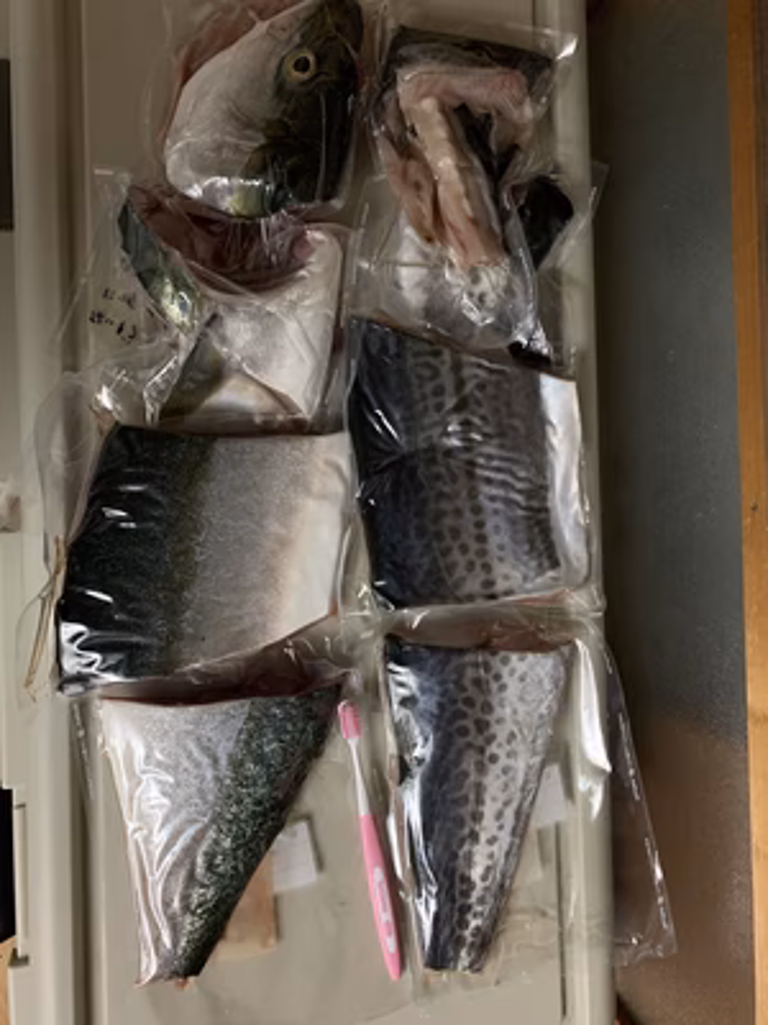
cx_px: 384
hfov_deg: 53.1
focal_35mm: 26
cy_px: 512
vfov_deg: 67.3
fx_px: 769
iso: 640
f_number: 1.8
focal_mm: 4.25
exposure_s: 1/30
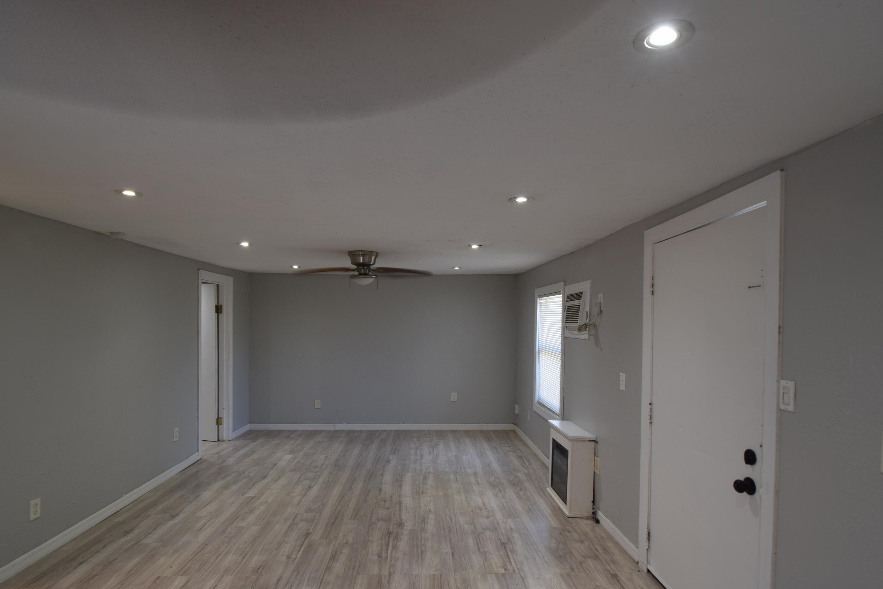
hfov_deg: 89.9
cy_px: 334
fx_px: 441
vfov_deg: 67.1
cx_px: 473
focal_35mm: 18
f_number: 9
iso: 200
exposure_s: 1/5
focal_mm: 10
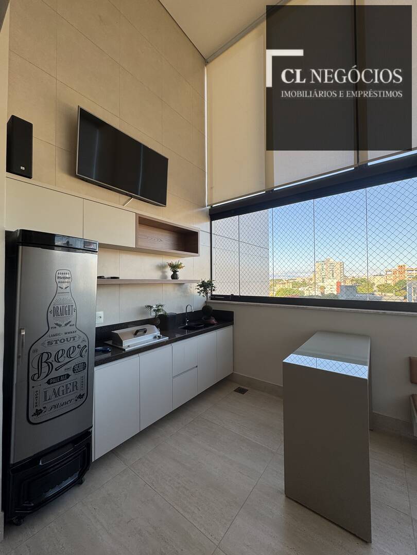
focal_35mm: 14
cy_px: 278
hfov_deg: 85.7
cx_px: 208
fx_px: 225
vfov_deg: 102.1
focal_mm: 2.22
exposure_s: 1/168
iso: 40
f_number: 2.2
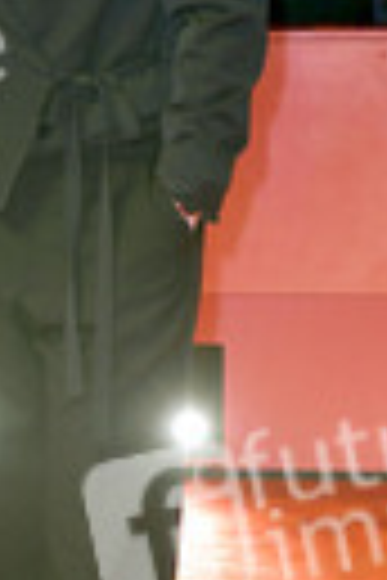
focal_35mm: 140
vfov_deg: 14.7
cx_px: -94
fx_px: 2257
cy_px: 283
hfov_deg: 9.6
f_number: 5.6
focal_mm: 45
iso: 1600
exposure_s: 1/250
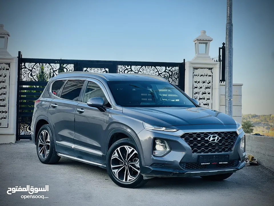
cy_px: 103
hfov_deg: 25.3
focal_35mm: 77
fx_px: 609
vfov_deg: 19.1
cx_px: 137
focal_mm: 9
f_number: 2.8
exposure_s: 1/121
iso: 32
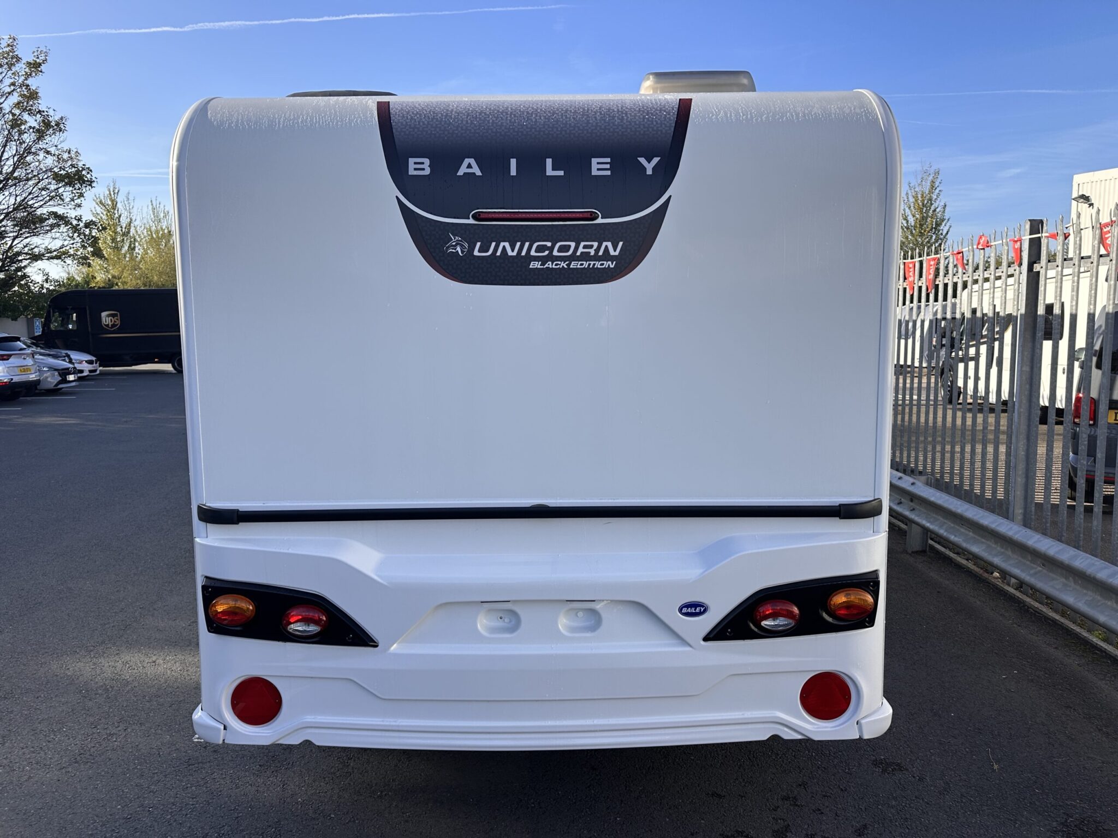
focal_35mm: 24
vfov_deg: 56.8
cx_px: 559
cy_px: 419
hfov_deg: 71.6
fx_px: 775
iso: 80
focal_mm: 6.86
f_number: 1.78
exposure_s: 1/2110
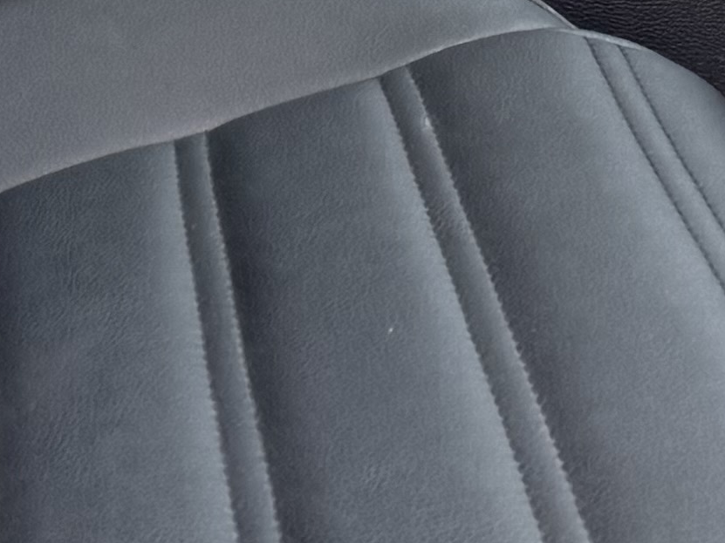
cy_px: -915
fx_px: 3455
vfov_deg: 8.1
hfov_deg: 12.0
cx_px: 336
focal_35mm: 165
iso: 80
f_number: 1.78
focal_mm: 6.76
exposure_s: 1/100
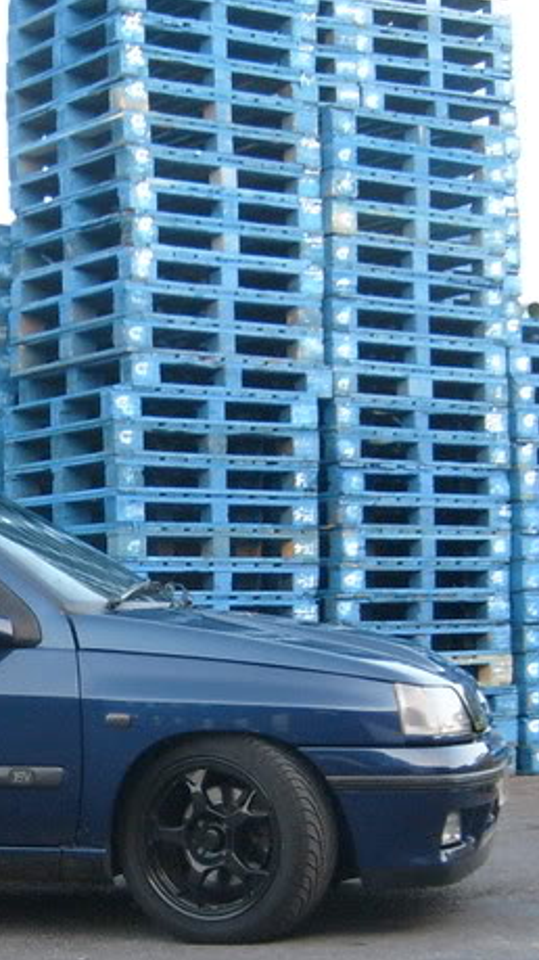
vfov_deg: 24.7
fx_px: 2161
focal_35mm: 85
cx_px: -8
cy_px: 732
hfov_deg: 14.0
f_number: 2.8
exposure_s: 1/125
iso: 80
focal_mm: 5.8
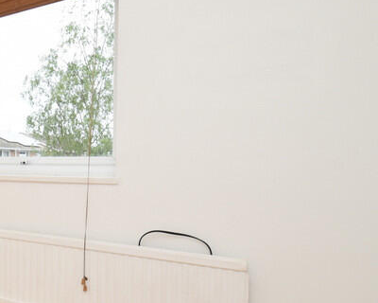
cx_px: -53
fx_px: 403
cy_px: 152
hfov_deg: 39.5
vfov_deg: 41.2
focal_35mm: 36
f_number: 5
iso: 250
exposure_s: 1/200
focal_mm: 10
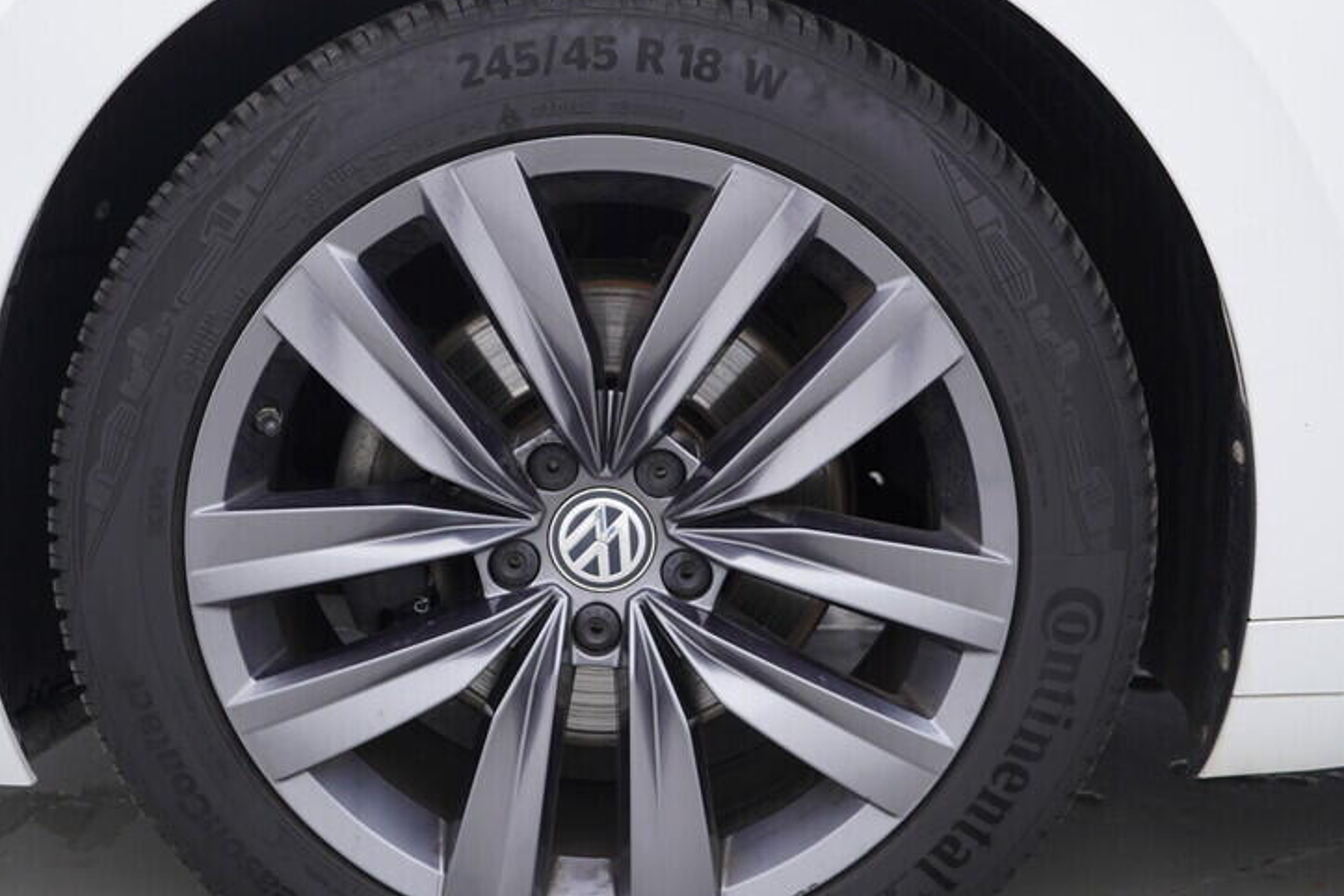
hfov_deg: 38.9
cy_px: 462
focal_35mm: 51
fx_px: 1904
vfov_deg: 26.5
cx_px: 621
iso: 125
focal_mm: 24
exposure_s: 1/60
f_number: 3.2
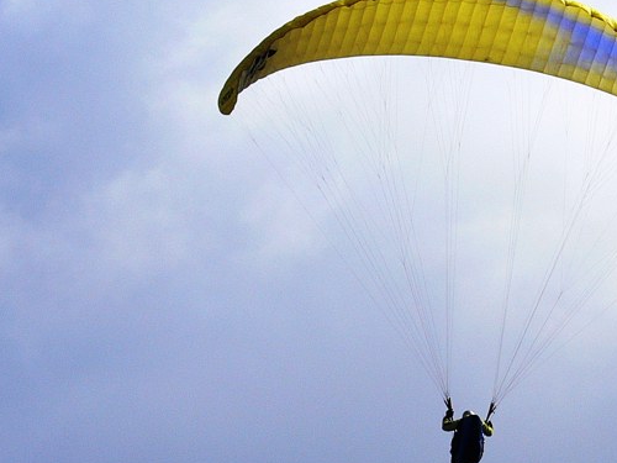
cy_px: 220
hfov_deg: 7.8
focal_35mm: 254
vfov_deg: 5.9
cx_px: 444
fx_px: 4527
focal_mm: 20.7
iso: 80
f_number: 6.3
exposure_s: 1/500
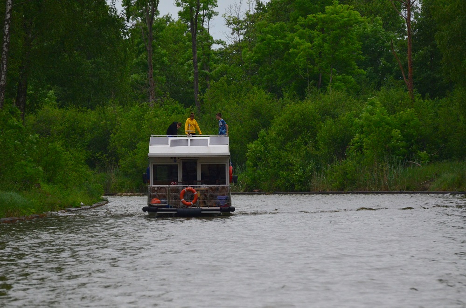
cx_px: 233
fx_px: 4261
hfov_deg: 6.3
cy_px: 154
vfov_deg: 4.1
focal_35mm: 330
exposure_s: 1/2000
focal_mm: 220
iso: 1250
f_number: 5.3
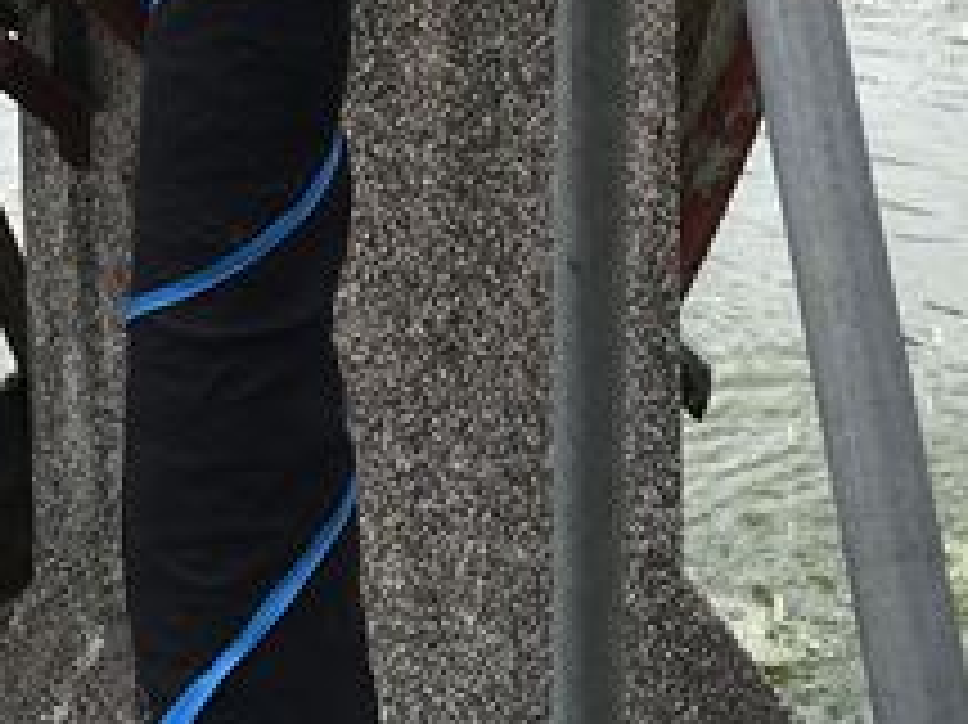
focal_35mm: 108
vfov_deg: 12.7
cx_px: 212
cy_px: -481
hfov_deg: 18.1
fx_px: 3018
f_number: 2.2
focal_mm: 4.15
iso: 25
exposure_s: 1/227
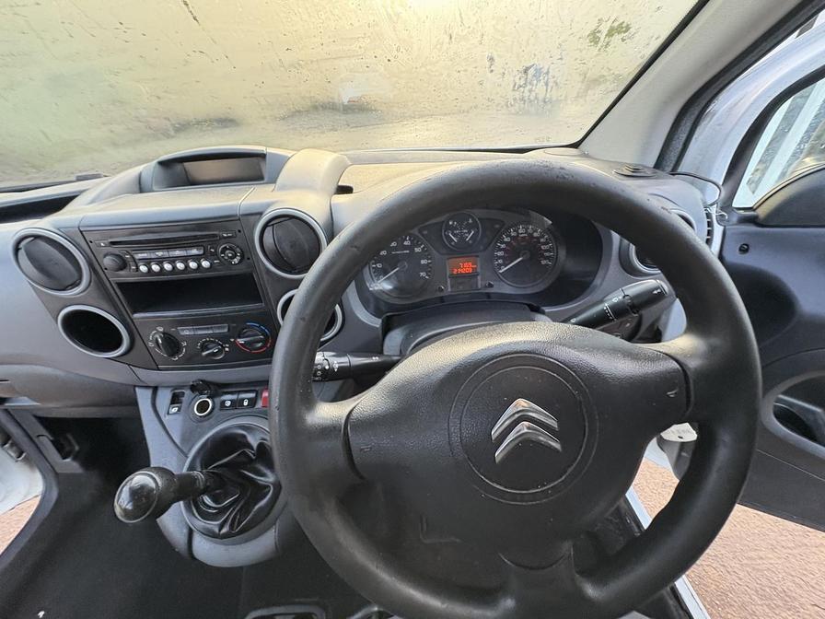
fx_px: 334
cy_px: 310
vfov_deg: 85.7
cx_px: 412
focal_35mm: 14
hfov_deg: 102.1
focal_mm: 2.22
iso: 320
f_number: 2.2
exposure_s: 1/60
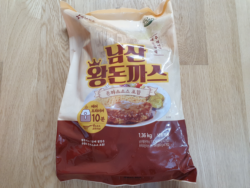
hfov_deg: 67.3
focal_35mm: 26
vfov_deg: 53.1
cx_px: 125
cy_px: 94
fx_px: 188
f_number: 2.4
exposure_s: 1/40
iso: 250
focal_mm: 4.32
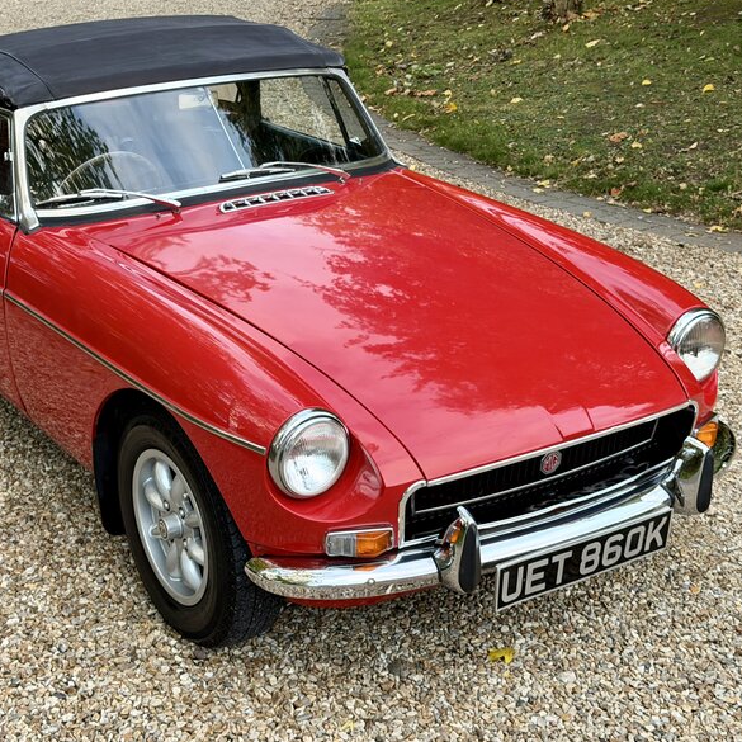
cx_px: 294
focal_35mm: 58
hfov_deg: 29.5
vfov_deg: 29.6
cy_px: 364
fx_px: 1407
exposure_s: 1/60
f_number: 1.78
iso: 100
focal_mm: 6.76
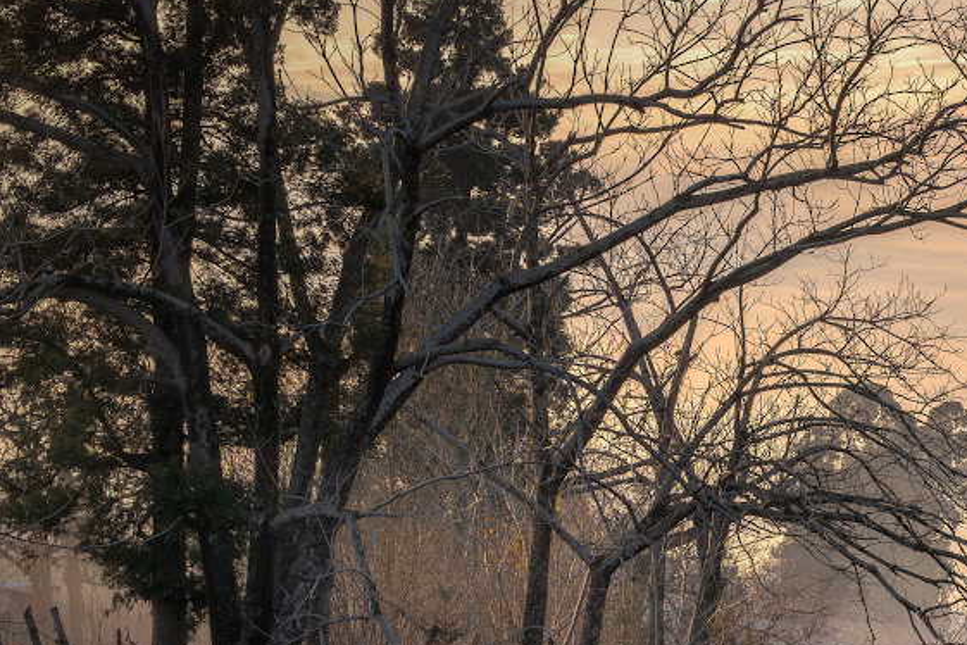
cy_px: 715
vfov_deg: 6.8
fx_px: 5426
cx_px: 1039
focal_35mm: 202
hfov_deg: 10.1
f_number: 11
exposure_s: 1/200
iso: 400
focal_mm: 54.1
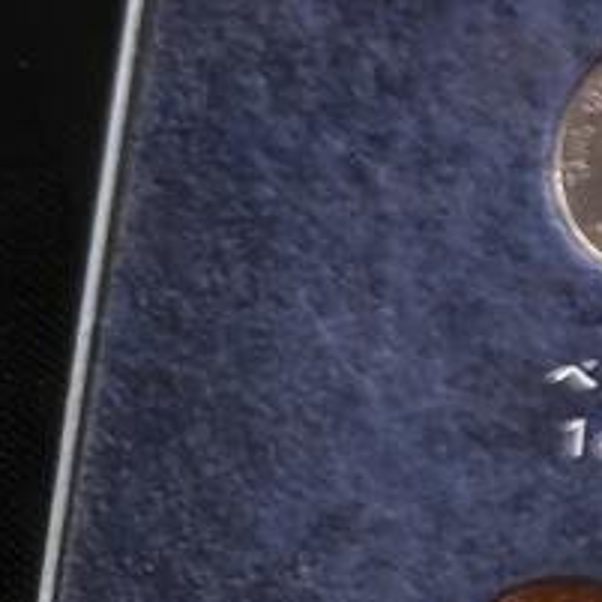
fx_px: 2912
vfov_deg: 11.8
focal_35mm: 148
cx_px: 1944
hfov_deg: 9.0
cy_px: 159
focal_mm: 5.84
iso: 800
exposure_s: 1/50
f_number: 1.6
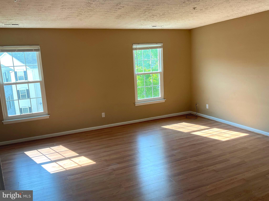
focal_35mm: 29
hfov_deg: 61.7
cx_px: 134
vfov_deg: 48.2
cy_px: 100
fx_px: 225
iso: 32
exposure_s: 1/122
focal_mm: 3
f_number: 1.8
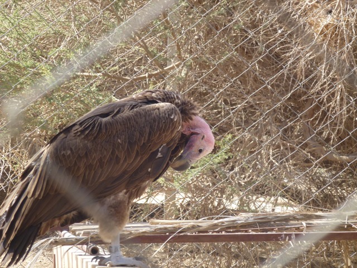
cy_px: 134
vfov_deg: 6.4
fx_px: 2393
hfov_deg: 8.5
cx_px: 178
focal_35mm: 232
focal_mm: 41.5
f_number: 5.6
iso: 100
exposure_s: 1/125
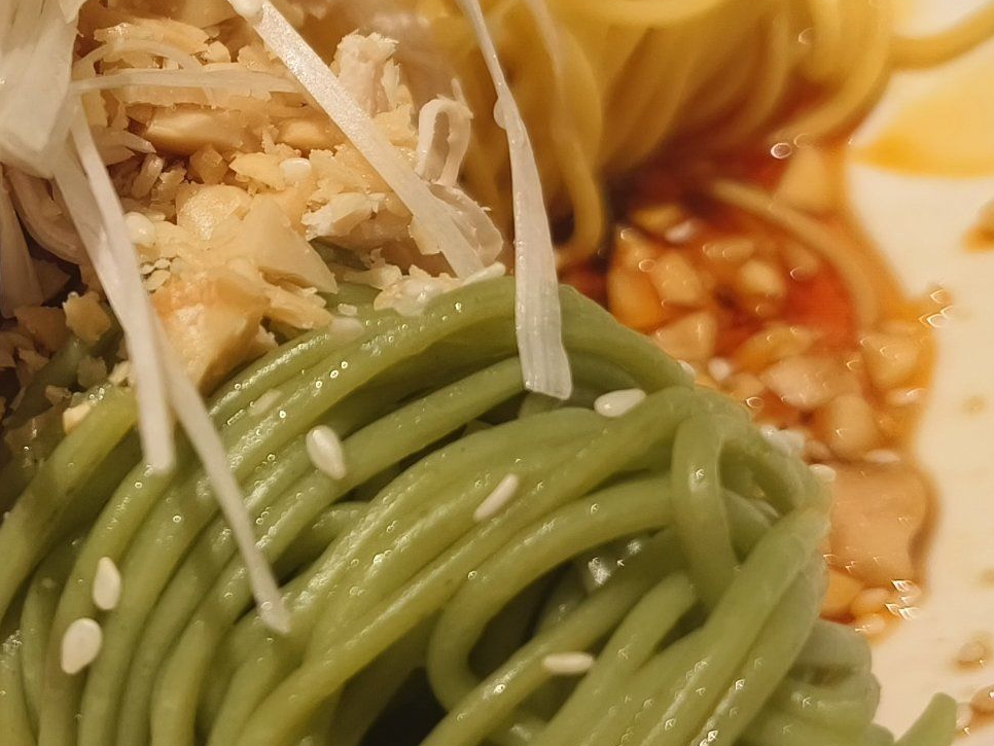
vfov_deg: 22.5
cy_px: 249
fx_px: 1867
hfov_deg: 28.7
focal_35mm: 65
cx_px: 103
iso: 611
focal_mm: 5.5
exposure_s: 1/50
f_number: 1.75
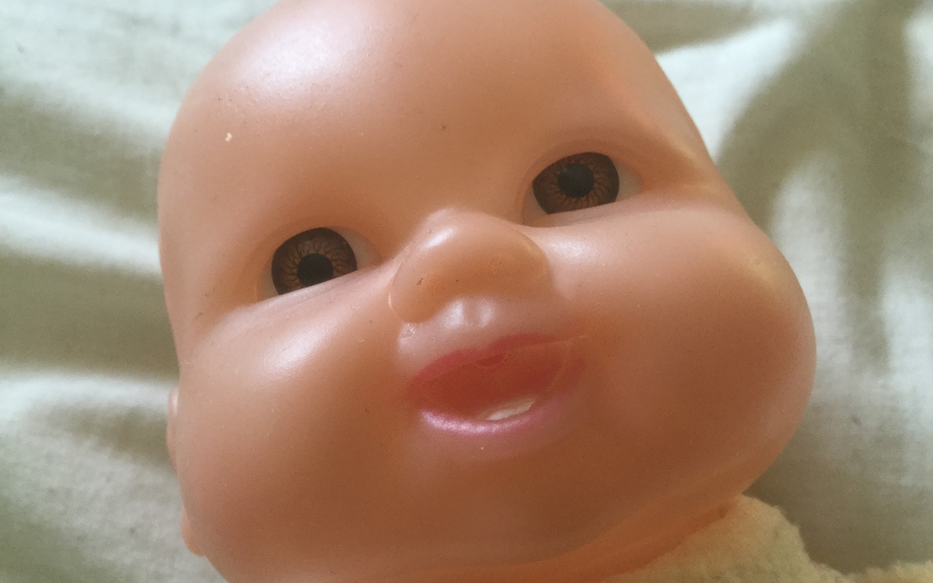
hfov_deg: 58.1
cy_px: 295
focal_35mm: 33
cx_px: 467
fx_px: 839
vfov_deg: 38.3
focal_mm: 3.3
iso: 100
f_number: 2.4
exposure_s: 1/33
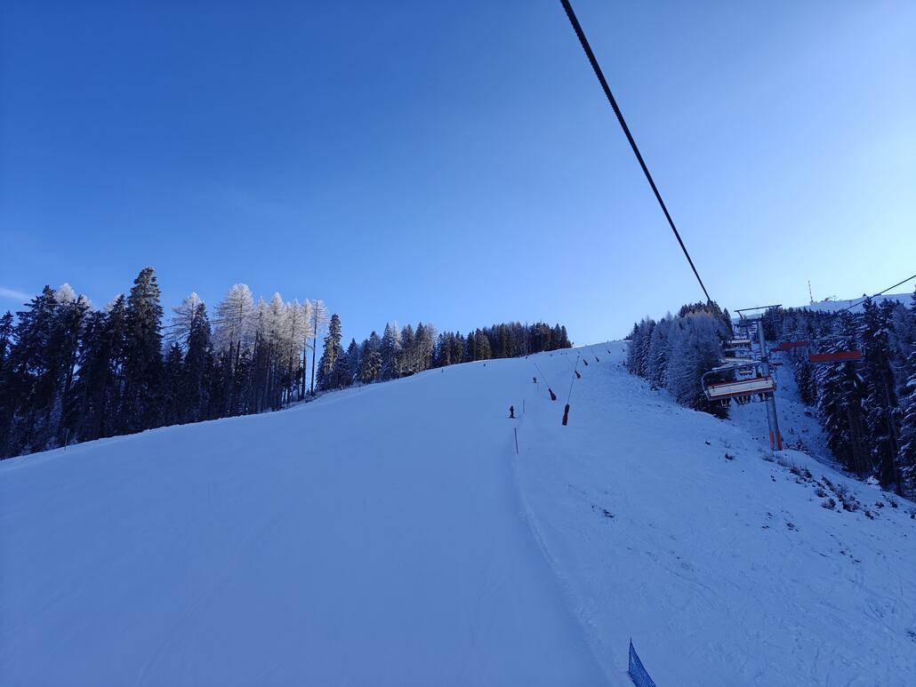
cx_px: 458
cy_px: 344
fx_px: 609
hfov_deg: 73.9
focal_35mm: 23
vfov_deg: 58.9
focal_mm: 6.06
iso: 50
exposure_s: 1/1637
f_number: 1.6
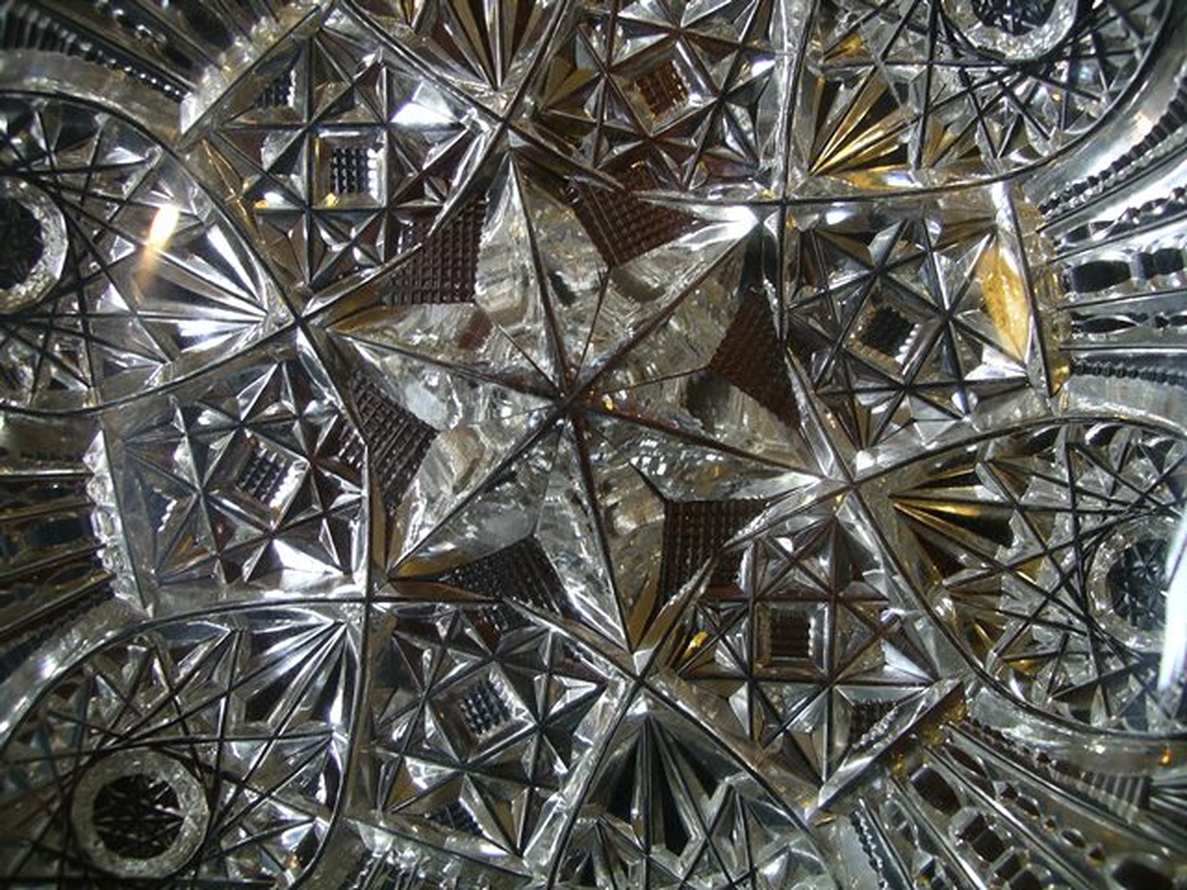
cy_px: 445
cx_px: 594
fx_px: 1269
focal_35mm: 37
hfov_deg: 50.1
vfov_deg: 38.7
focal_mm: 7.8
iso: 200
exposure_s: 1/30
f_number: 2.8
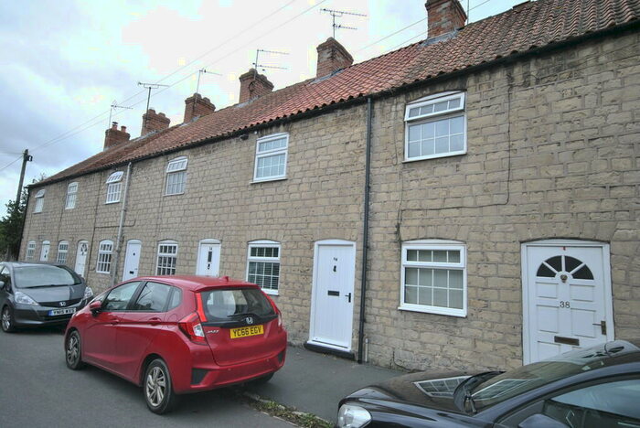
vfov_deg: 59.6
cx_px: 320
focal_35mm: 21
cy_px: 214
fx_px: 374
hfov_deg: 81.2
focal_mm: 14
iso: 200
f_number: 6.3
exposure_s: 1/160
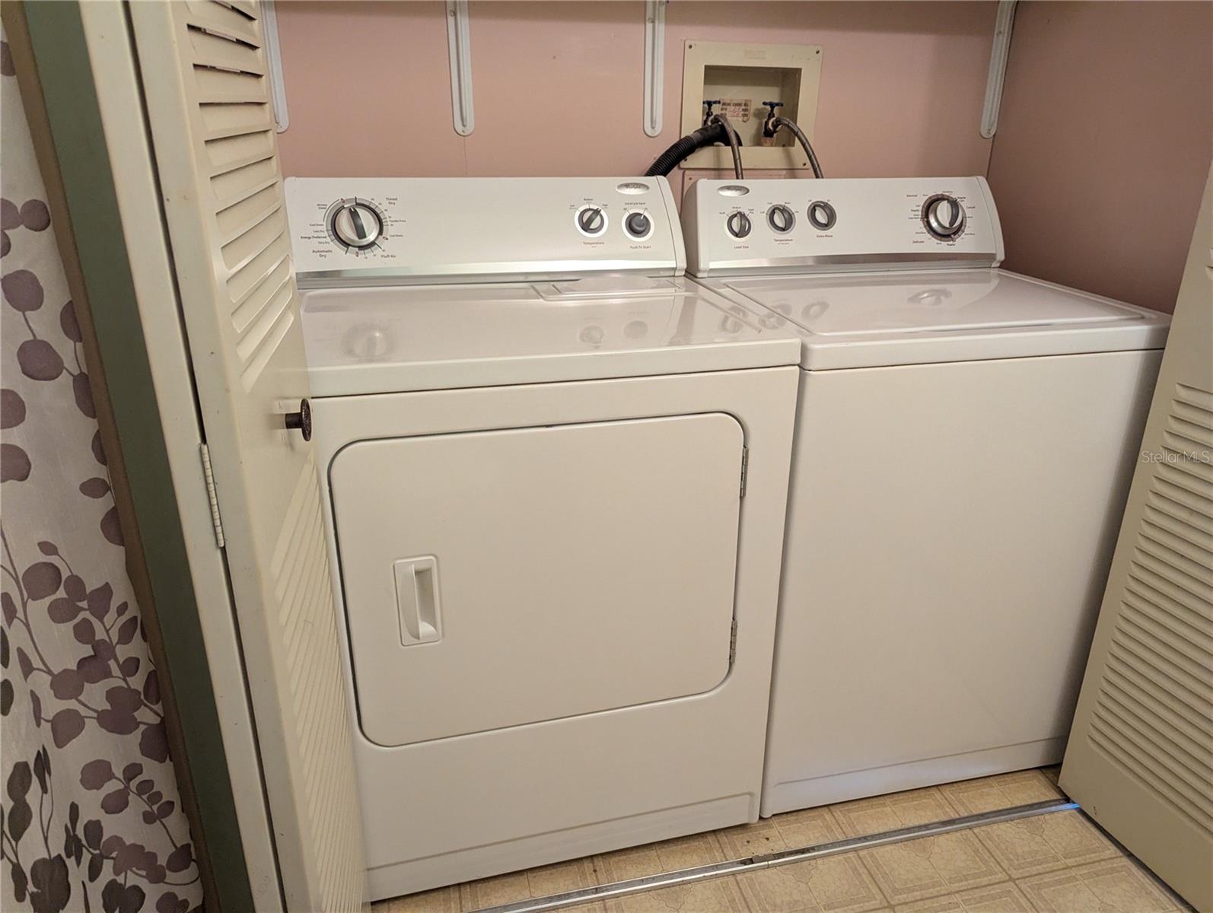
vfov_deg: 56.9
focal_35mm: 24
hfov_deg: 71.5
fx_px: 842
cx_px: 606
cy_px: 456
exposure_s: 1/120
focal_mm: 6.81
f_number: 1.85
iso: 1555
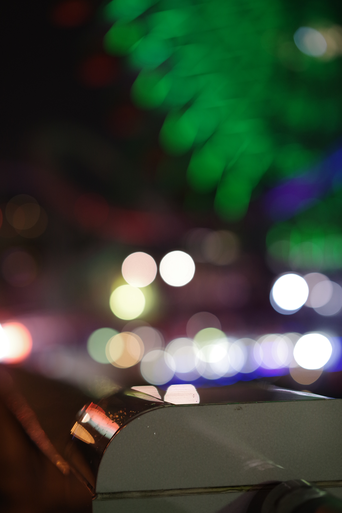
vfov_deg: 23.9
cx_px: 171
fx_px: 1210
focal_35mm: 85
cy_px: 256
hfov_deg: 16.1
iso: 1600
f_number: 1.8
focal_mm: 85
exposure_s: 1/100
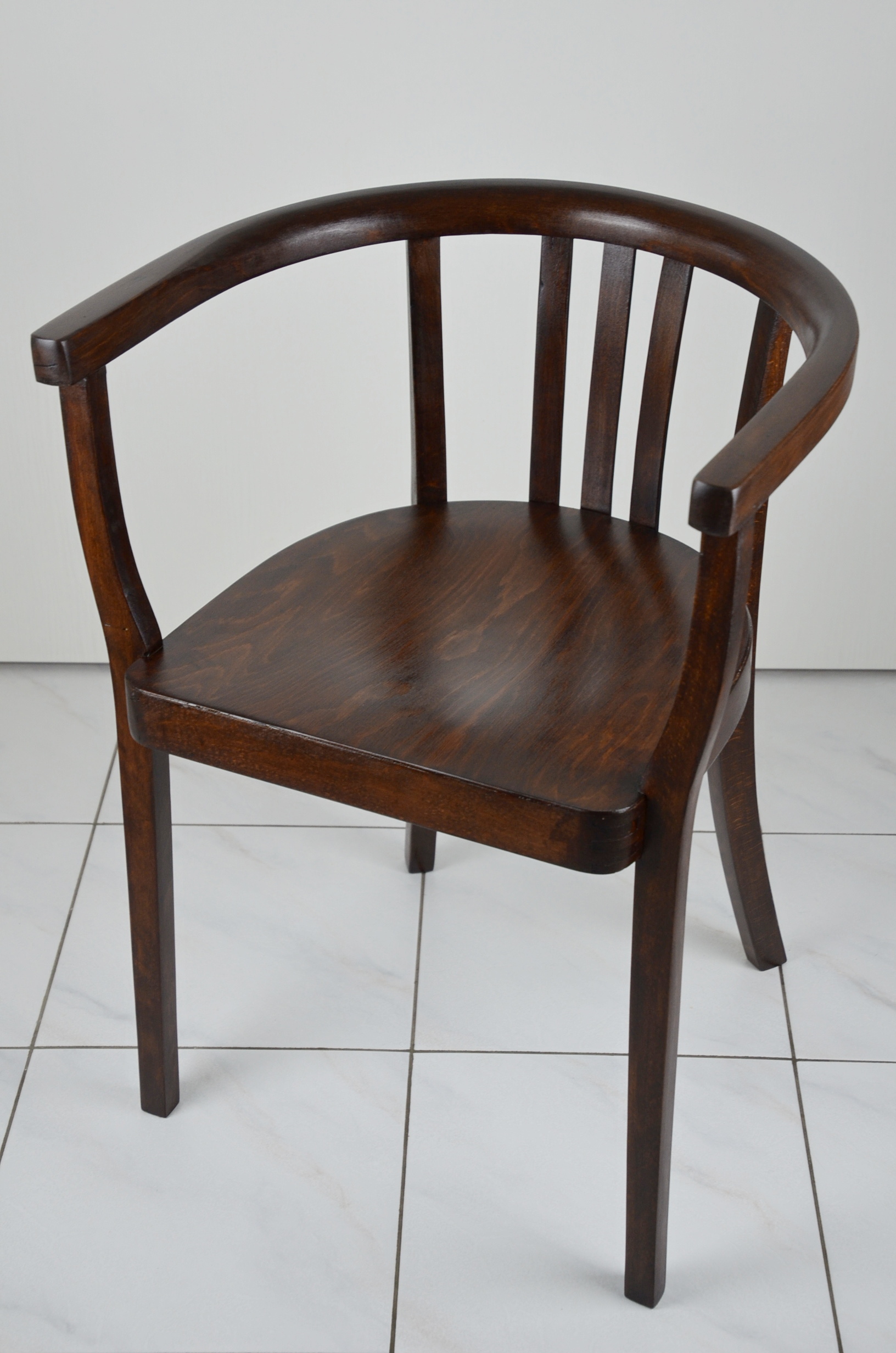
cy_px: 676
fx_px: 2137
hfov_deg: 23.7
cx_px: 448
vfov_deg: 35.1
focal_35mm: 57
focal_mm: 38
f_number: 5
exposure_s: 1/100
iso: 400
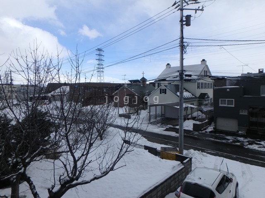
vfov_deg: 63.4
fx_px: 161
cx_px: 132
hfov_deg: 79.0
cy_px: 99
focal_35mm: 21
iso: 125
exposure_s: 1/640
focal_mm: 3.7
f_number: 6
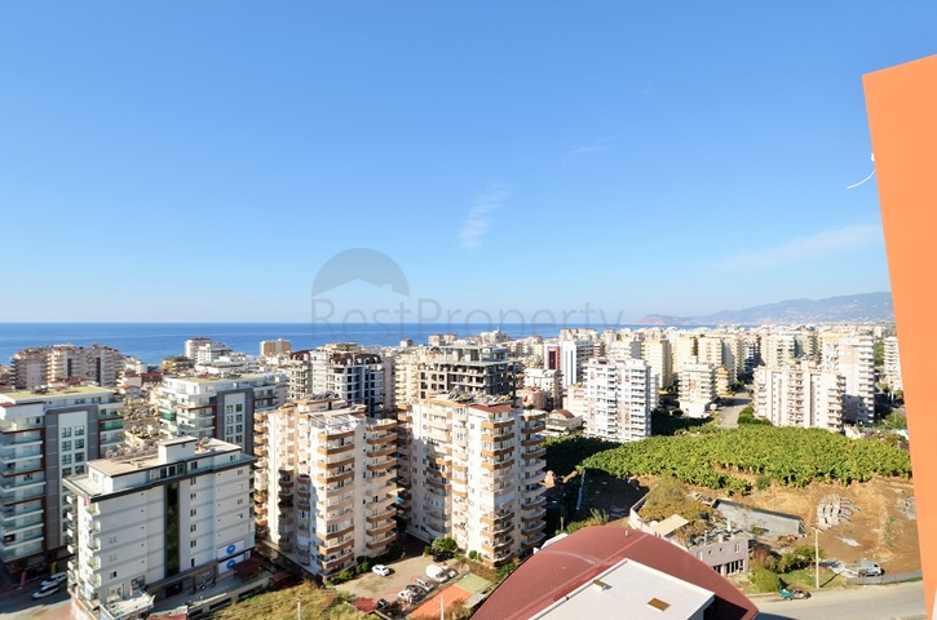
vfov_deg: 67.1
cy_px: 310
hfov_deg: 90.1
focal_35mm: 18
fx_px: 467
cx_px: 468
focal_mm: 12
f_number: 9
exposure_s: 1/250
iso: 100
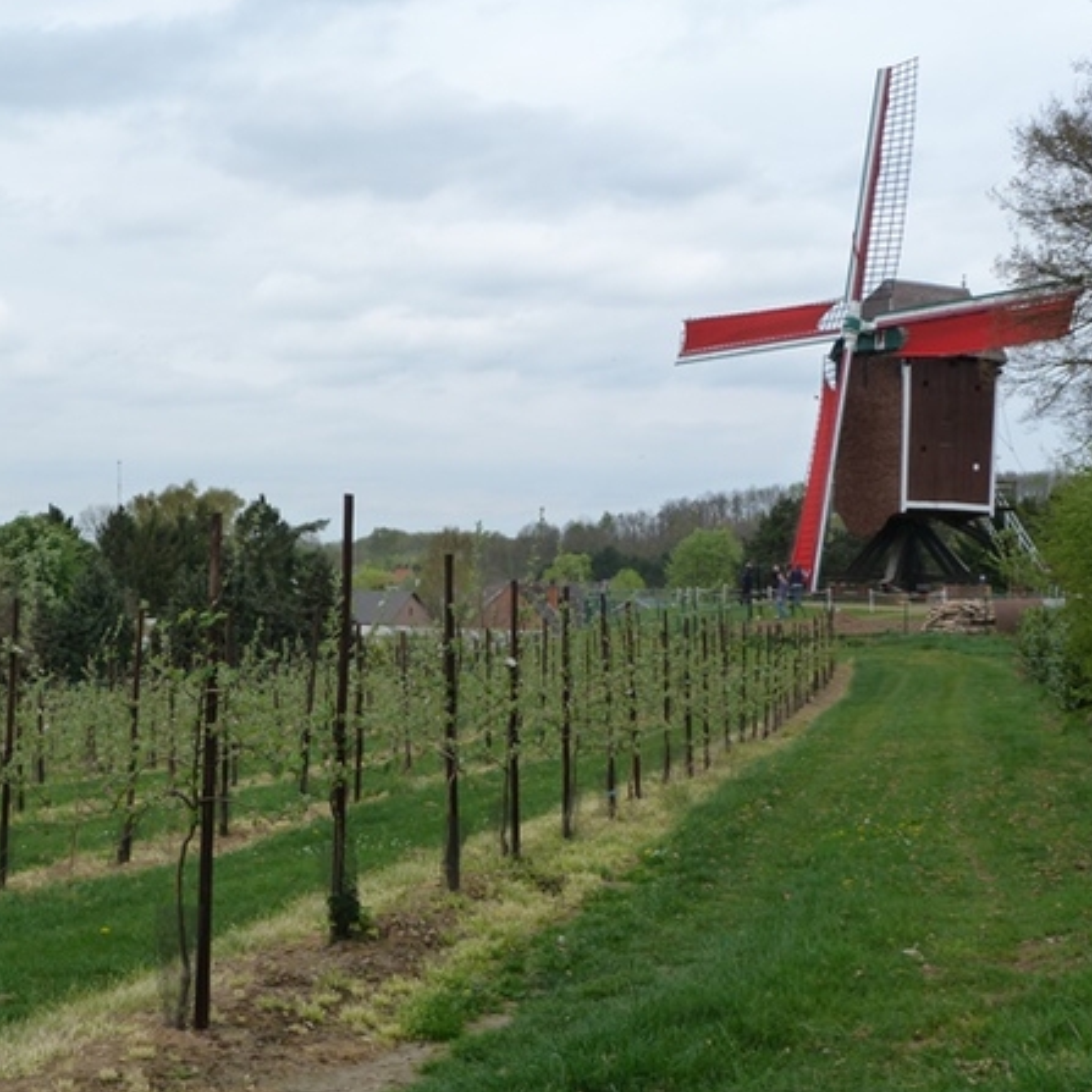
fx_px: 1820
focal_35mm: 51
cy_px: 547
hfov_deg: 33.2
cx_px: 410
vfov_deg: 33.4
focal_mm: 7.8
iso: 125
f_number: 5.6
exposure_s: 1/250
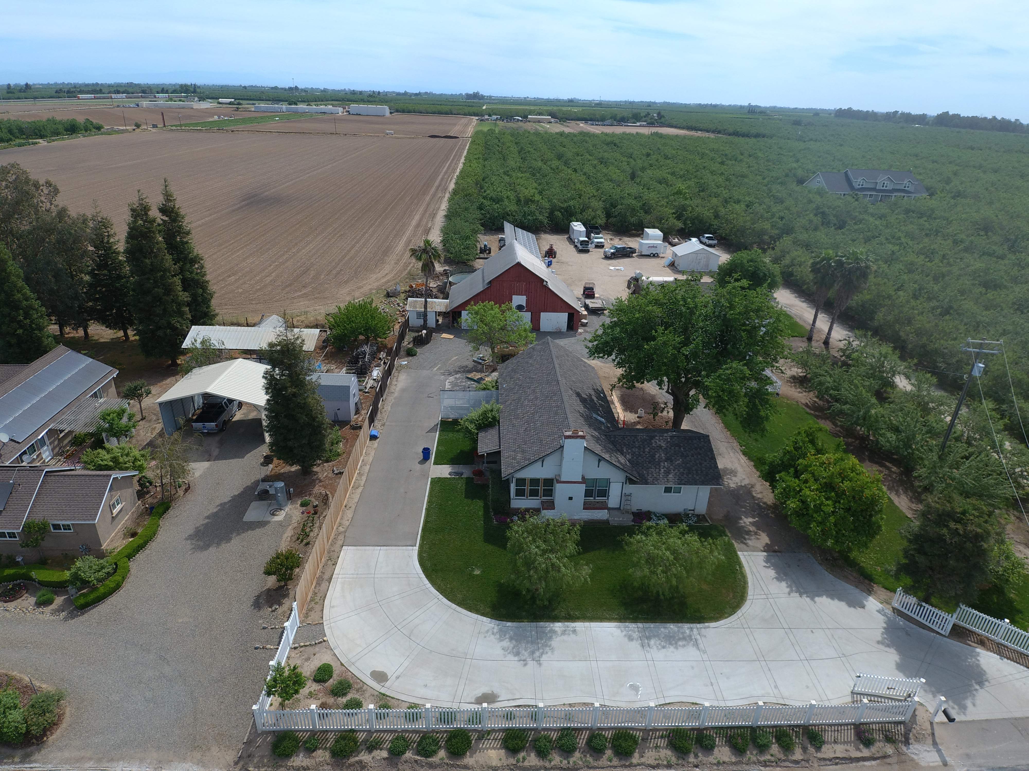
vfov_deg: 74.7
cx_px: 514
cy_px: 386
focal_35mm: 17
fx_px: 505
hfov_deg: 91.0
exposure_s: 1/1059
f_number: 2.8
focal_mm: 3.15
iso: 100
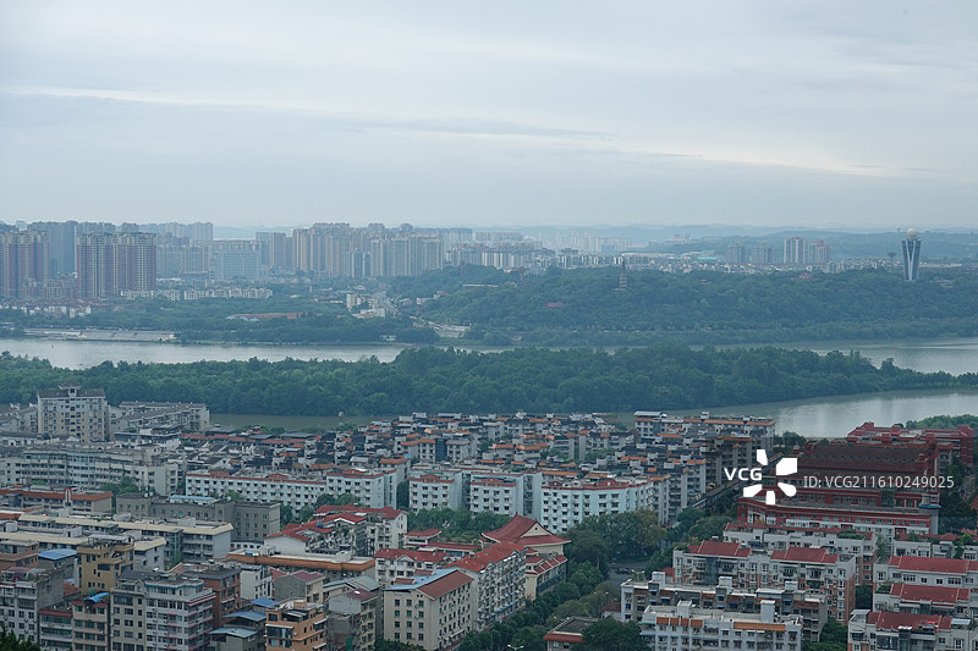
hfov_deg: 29.2
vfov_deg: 19.7
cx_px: 489
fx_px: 1874
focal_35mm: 69
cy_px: 326
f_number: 5
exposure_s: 1/200
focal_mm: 25.34
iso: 125
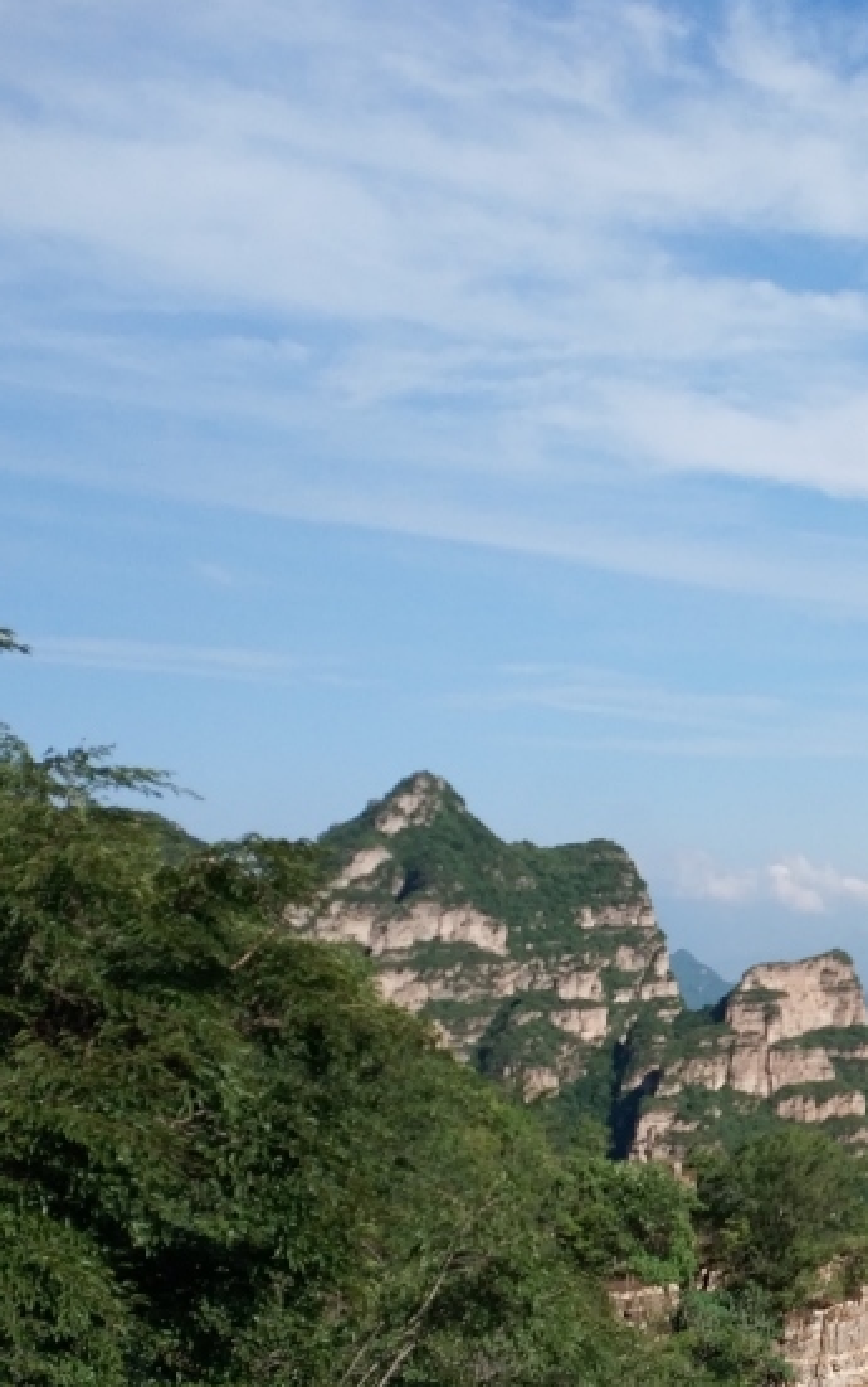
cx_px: 1107
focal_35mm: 63
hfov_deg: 19.2
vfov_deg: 32.2
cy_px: 924
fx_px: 2381
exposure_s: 1/1589
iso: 101
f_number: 2
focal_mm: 4.5
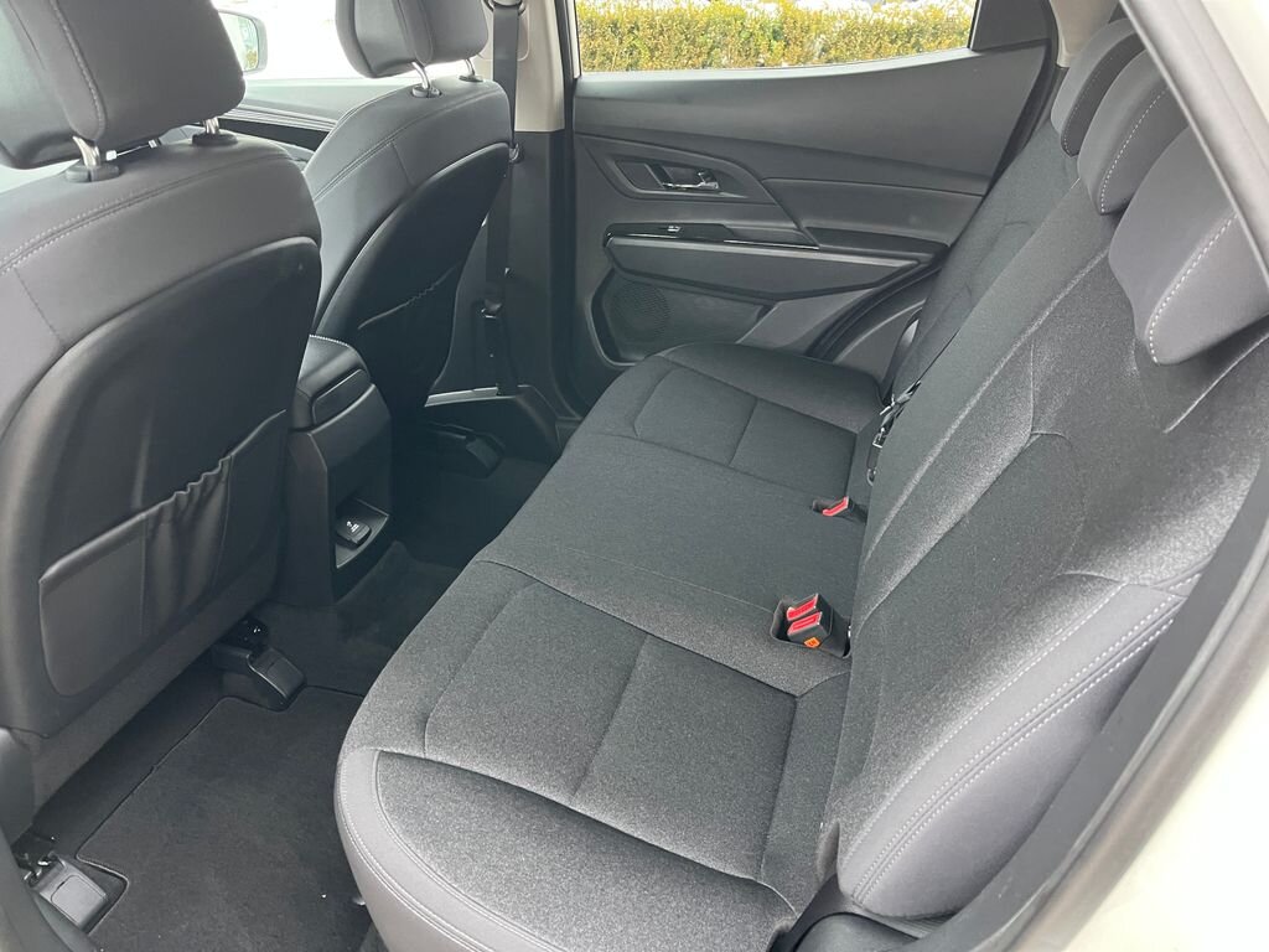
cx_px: 634
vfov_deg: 53.1
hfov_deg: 67.3
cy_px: 476
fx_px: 953
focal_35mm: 26
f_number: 1.6
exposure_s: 1/60
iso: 320
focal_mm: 5.1
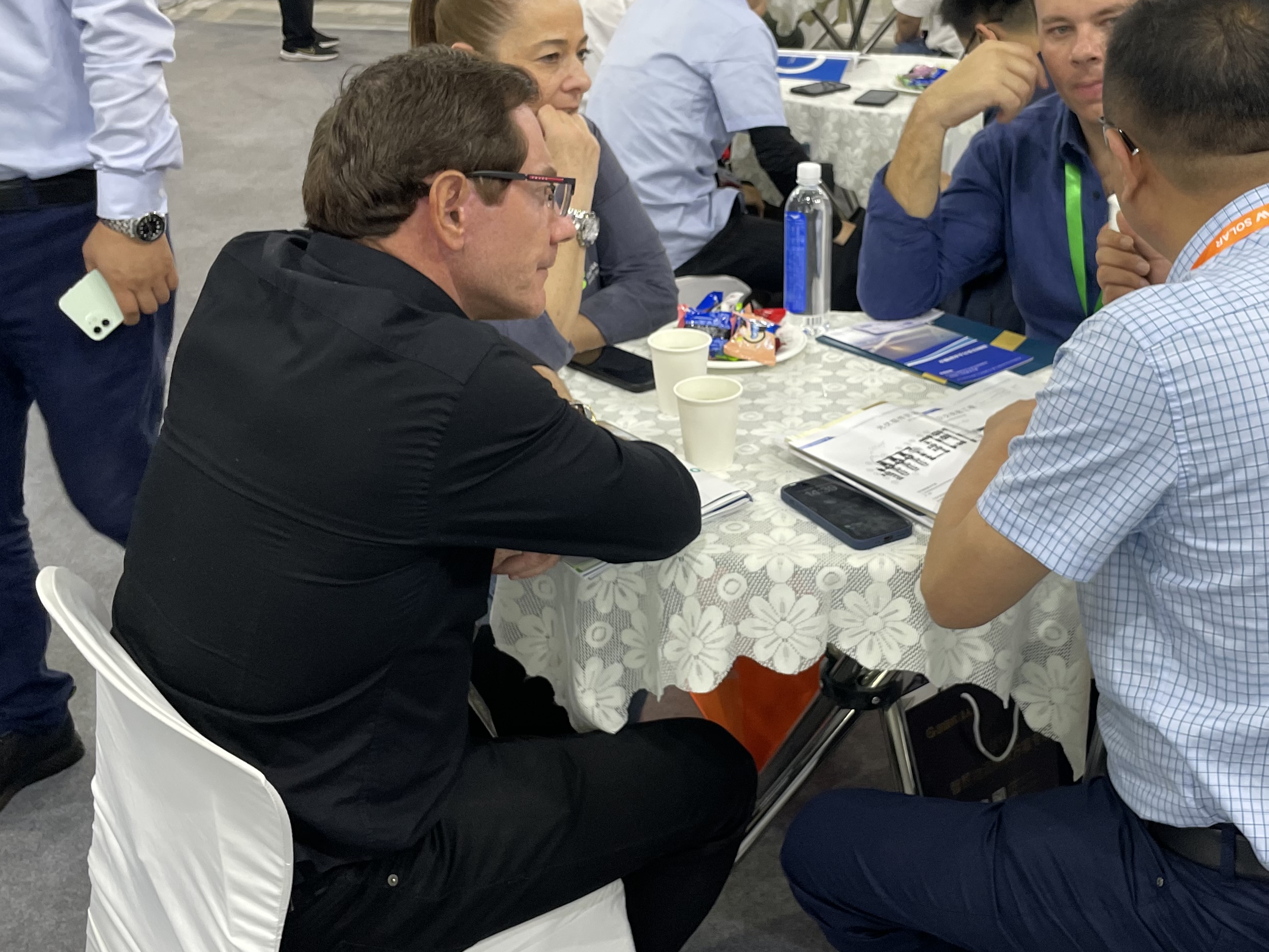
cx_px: 806
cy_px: 437
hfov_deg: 44.4
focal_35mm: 42
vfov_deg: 34.3
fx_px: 1540
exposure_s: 1/100
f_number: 1.6
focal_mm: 4.2
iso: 125
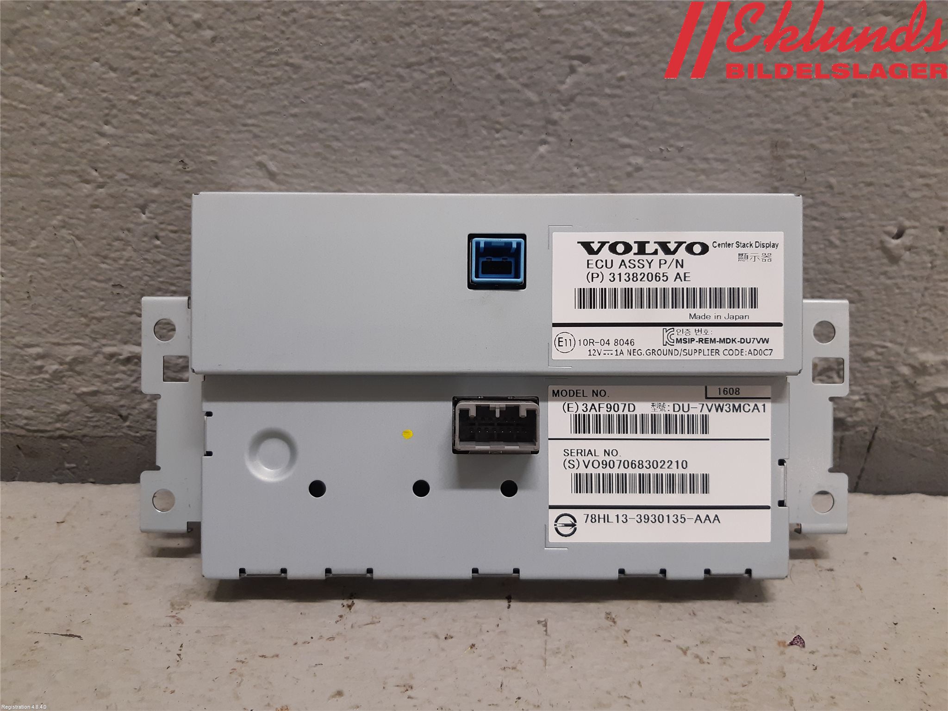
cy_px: 356
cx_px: 474
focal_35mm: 26
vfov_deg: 53.1
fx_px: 712
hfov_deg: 67.3
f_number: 1.7
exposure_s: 1/50
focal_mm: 3.93
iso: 125
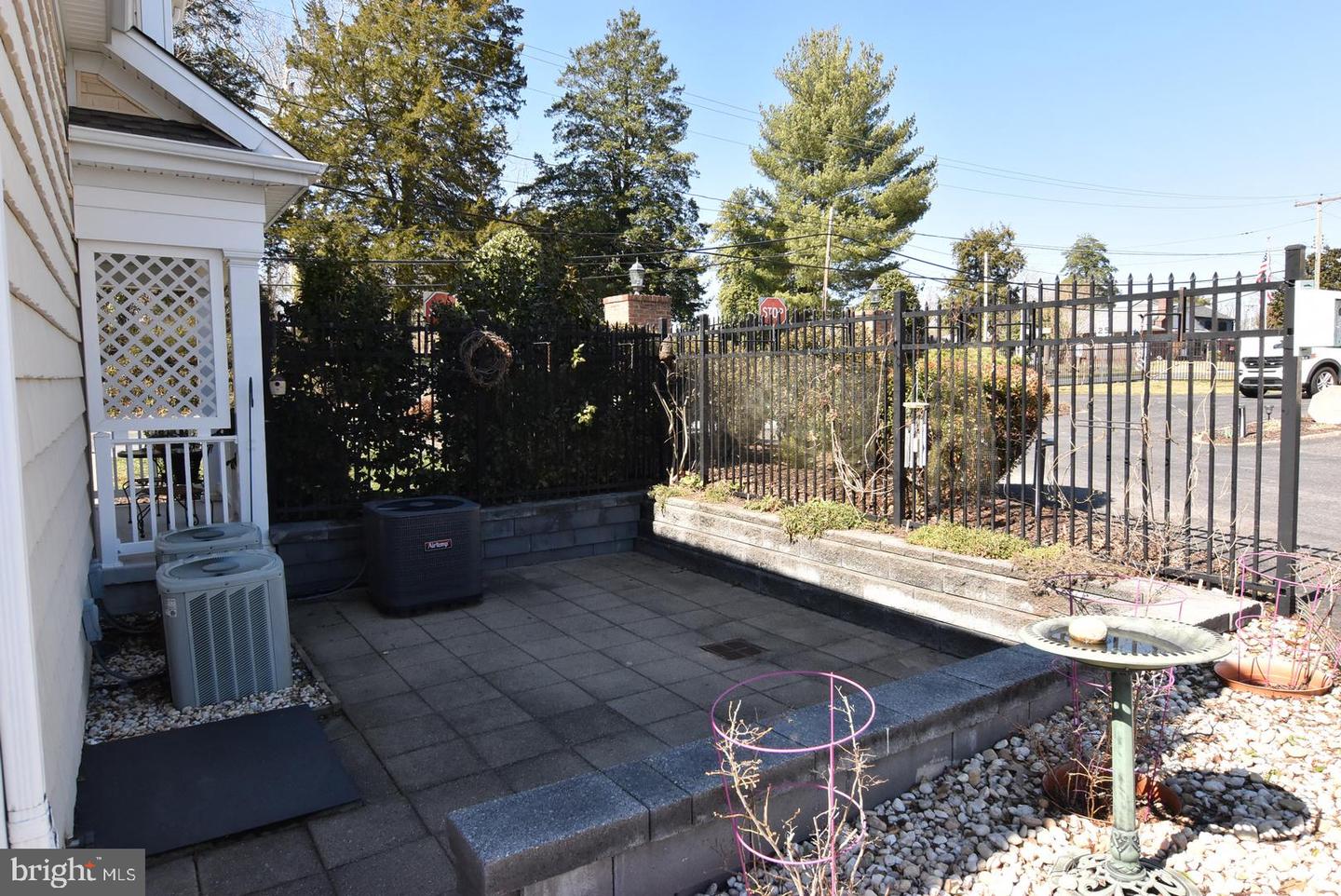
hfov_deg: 77.3
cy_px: 448
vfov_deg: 56.2
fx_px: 839
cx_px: 670
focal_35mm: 22
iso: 800
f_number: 11
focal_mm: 15
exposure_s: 1/500
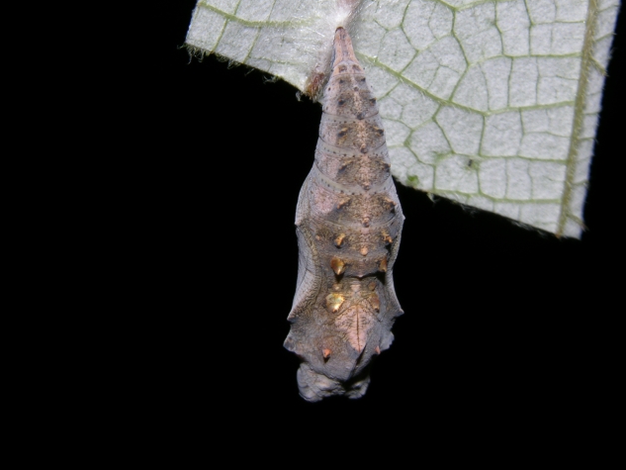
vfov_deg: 10.7
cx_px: 341
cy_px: 229
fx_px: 2514
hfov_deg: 14.2
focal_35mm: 139
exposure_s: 1/4000
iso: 50
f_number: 6.6
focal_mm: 27.3
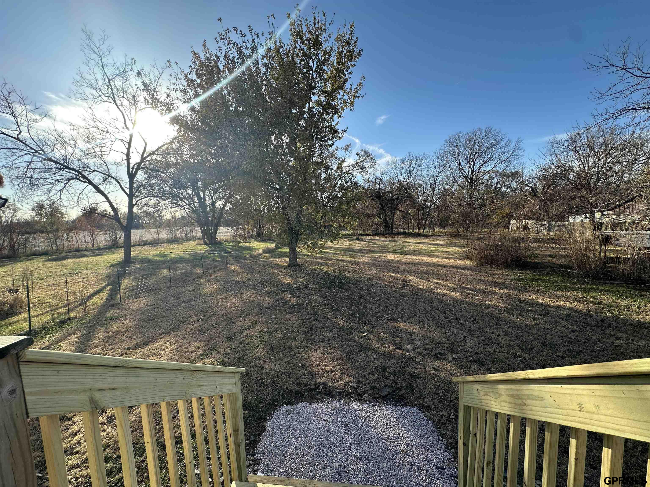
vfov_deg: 85.7
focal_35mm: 14
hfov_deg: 102.1
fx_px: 263
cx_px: 325
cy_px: 244
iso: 40
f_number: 2.2
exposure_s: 1/496
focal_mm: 2.22
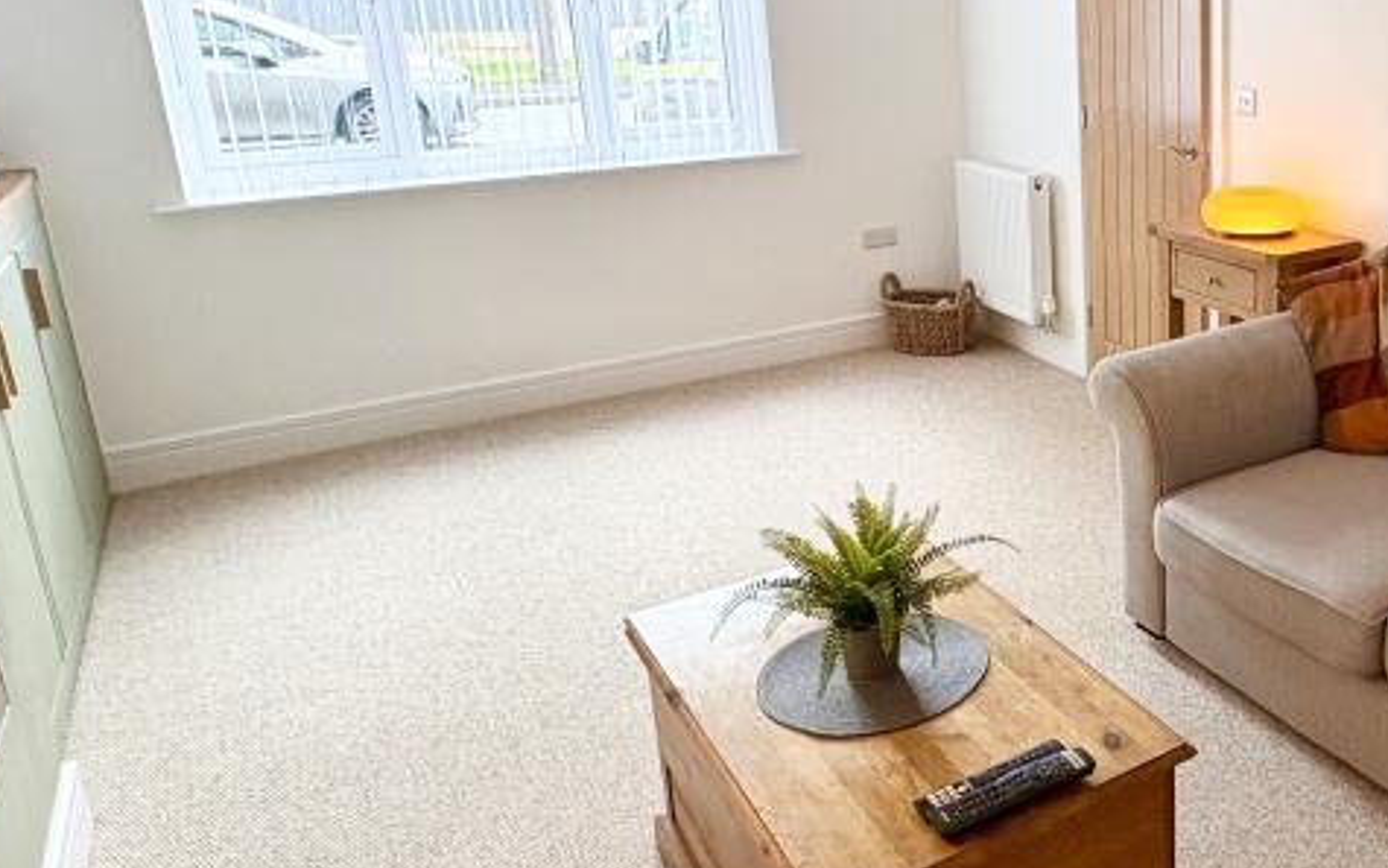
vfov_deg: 39.0
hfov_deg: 53.1
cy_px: 292
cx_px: 1221
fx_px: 1211
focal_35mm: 32
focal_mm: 2.22
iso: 200
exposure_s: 1/91
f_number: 2.2
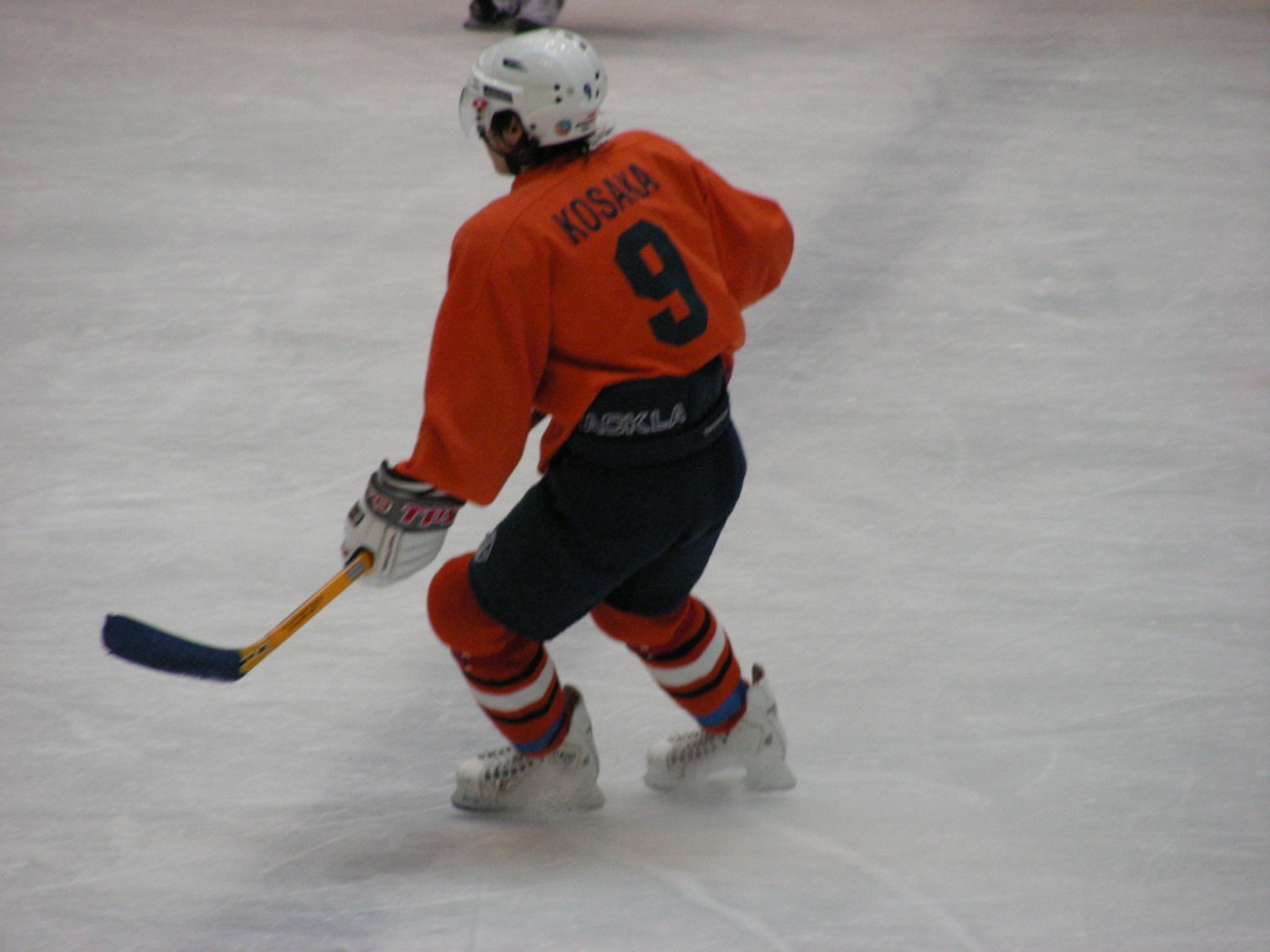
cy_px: 476
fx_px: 11337
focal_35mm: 309
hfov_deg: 6.4
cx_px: 635
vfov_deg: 4.8
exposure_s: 1/138
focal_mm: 51.6
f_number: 3.5
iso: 278
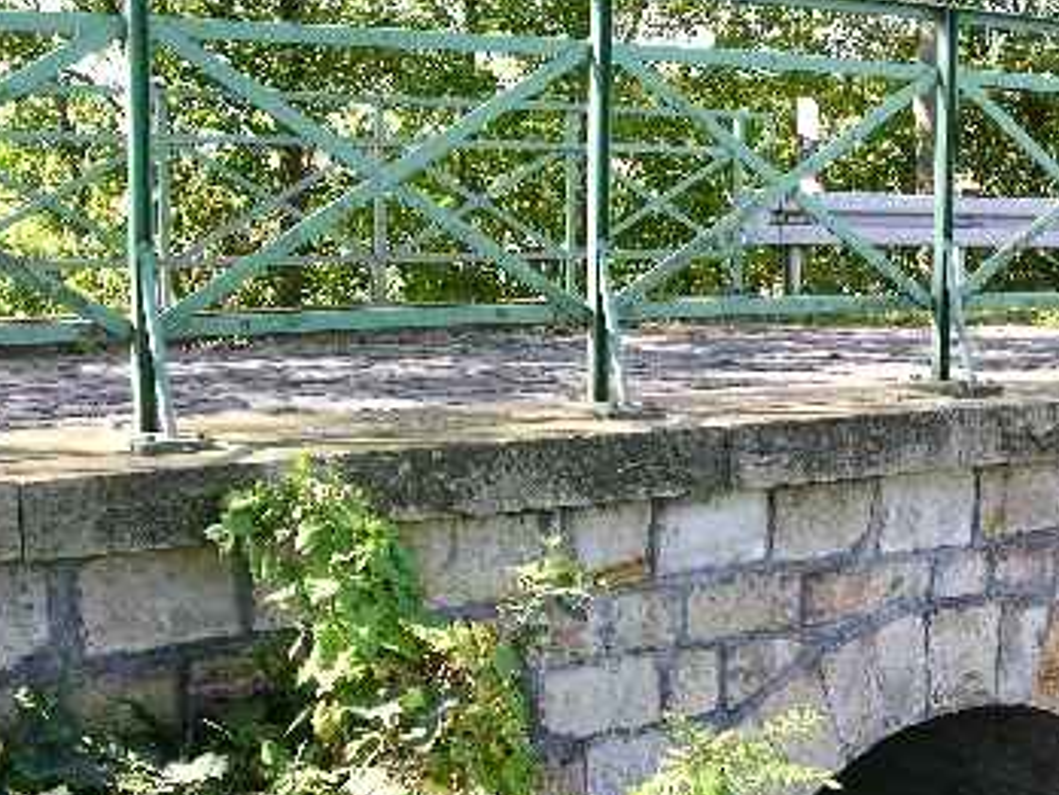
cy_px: 536
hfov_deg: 32.3
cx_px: 756
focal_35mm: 59
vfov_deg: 24.7
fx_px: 1805
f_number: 4.5
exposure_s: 1/38.9
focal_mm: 8.9
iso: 50
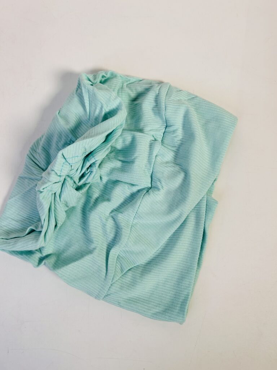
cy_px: 185
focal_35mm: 26
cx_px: 138
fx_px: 277
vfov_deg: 67.3
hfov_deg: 53.1
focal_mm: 5.7
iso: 50
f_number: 1.5
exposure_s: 1/786
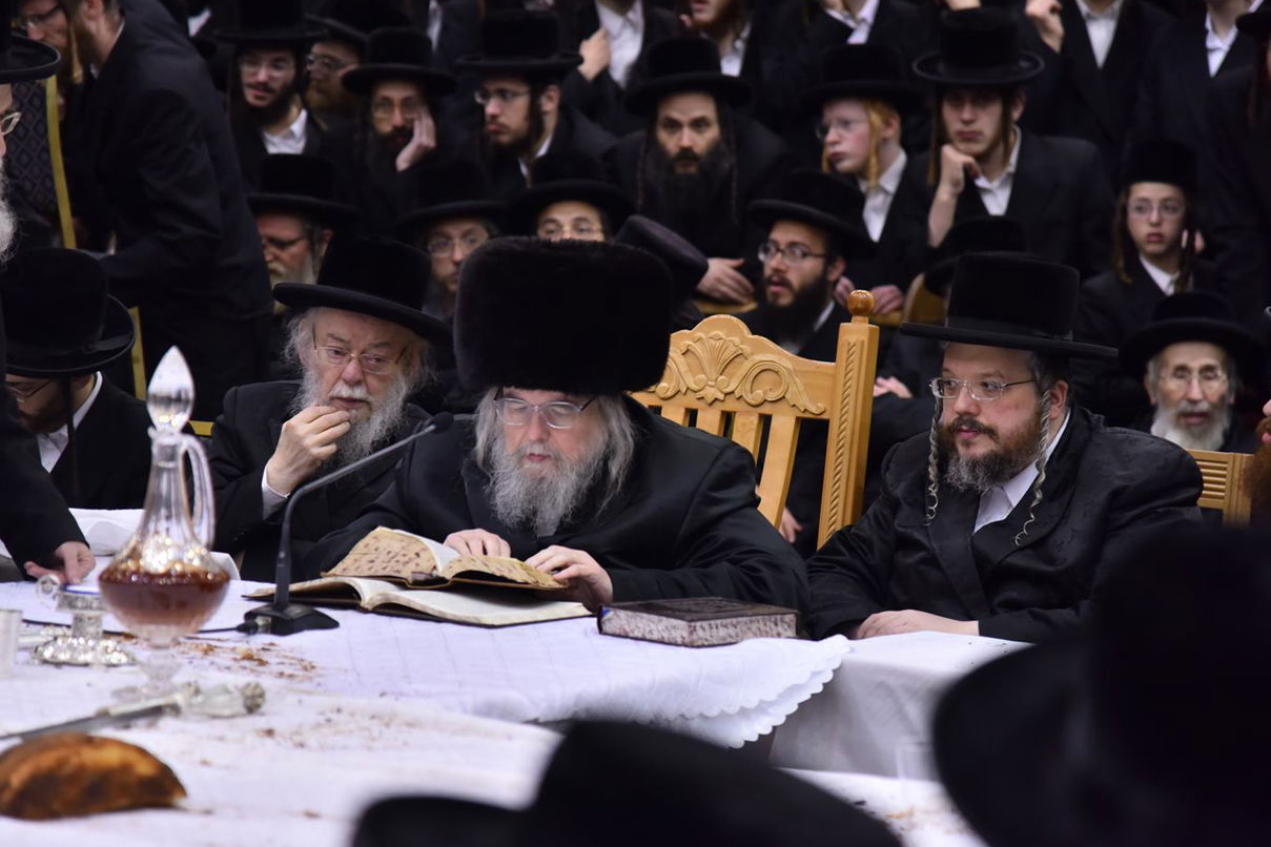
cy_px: 394
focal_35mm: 139
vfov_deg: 9.9
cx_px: 576
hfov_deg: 14.8
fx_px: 4907
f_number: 4
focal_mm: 120
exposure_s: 1/100
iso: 1000
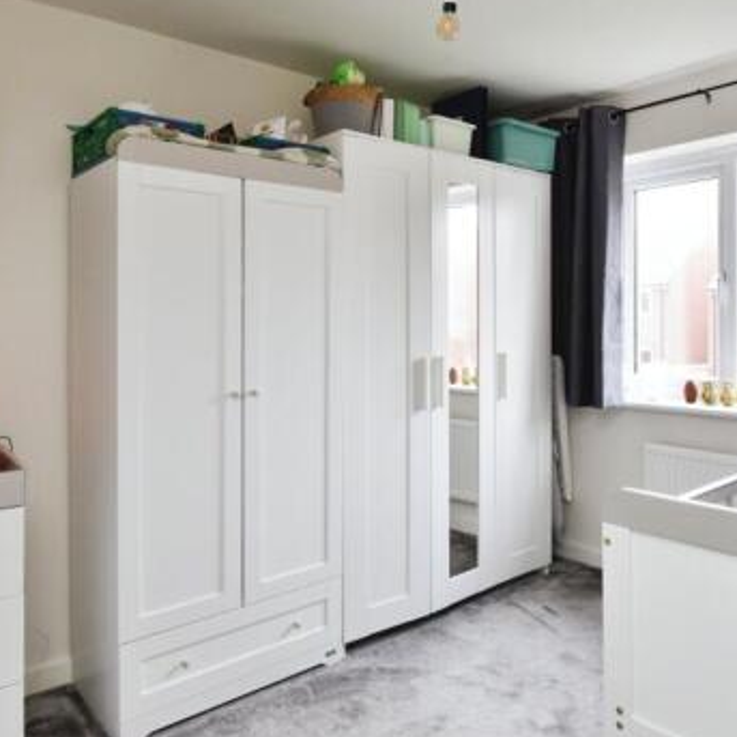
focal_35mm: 26
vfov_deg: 60.9
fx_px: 626
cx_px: 444
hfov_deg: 60.4
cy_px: 338
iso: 500
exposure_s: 1/20
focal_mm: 16
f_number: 7.1
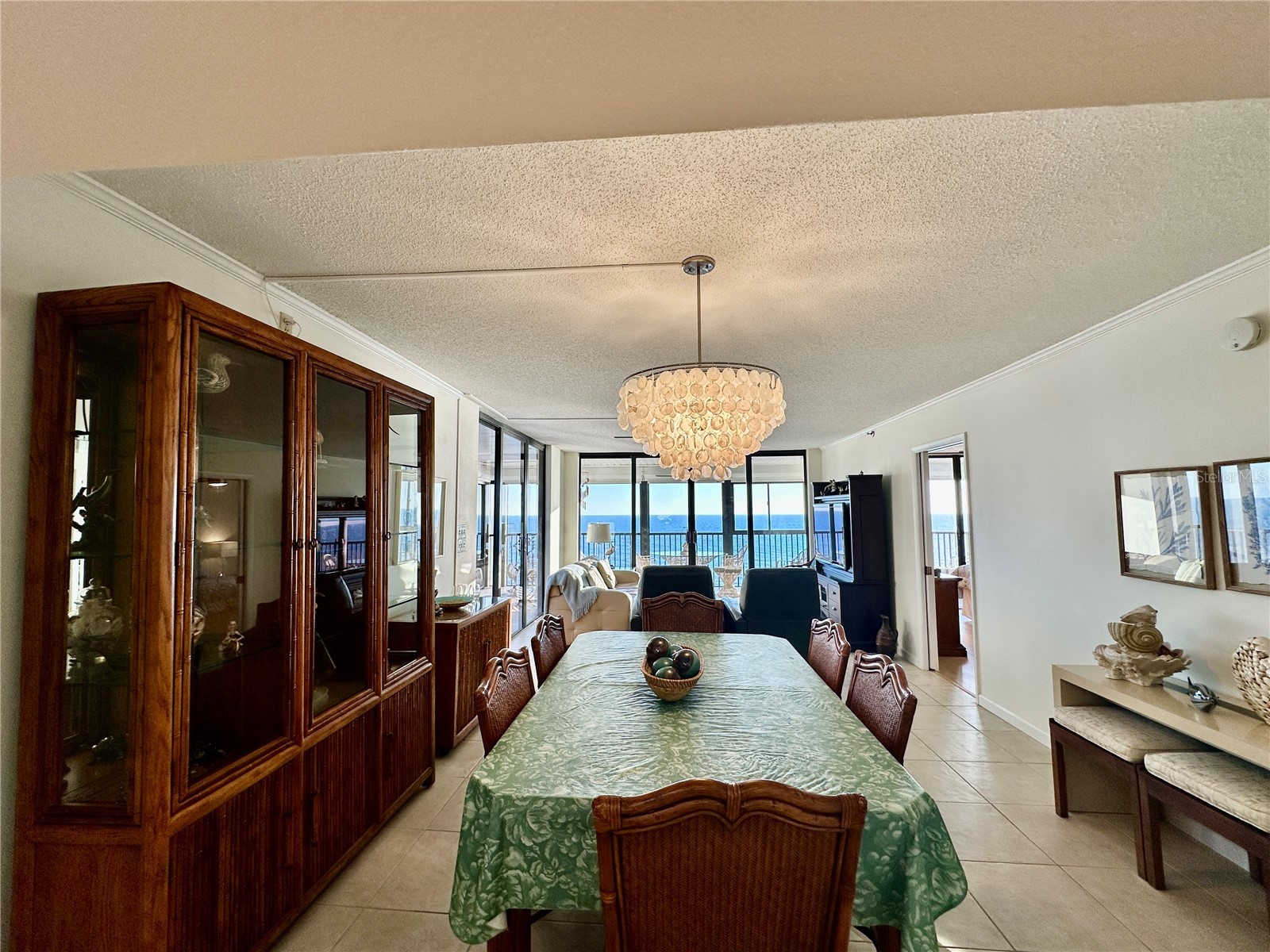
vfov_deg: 85.7
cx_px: 635
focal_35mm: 14
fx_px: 514
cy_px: 476
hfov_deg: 102.1
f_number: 2.2
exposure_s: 1/130
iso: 40
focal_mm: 2.22
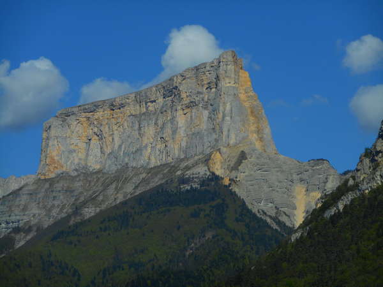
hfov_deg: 14.7
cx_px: 192
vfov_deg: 11.1
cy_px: 144
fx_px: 1483
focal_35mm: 134
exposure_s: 1/800
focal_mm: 23.9
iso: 80
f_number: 6.1
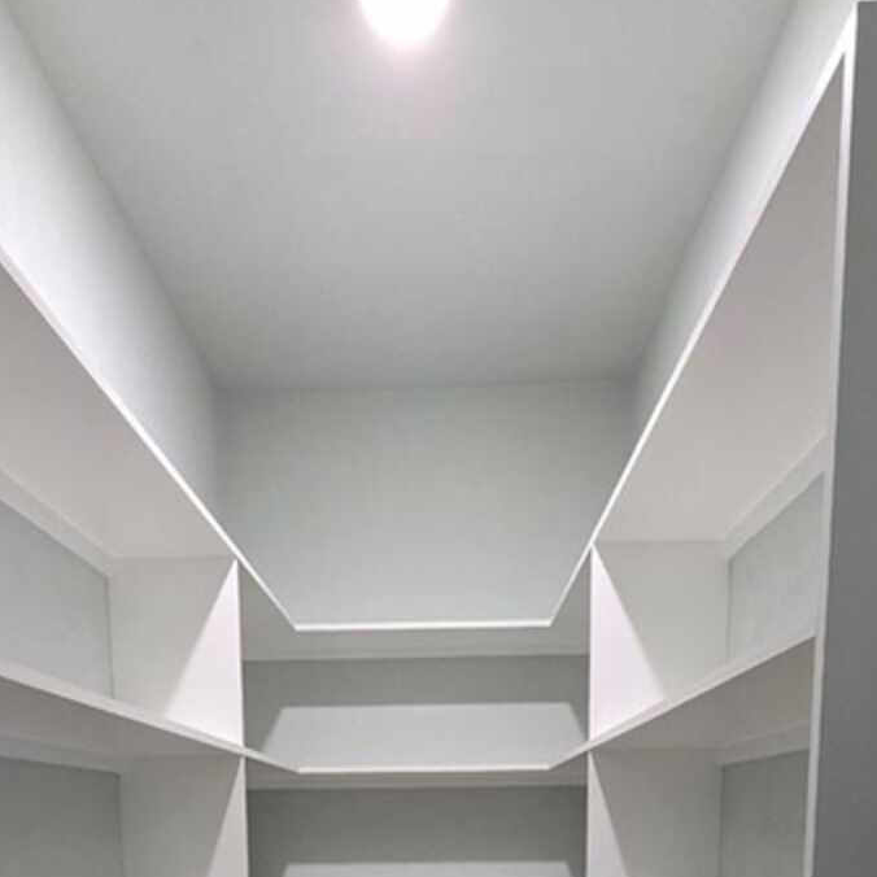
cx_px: 414
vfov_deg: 44.4
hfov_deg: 55.6
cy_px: 934
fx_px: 831
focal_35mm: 29
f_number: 2.2
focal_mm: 2.2
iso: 500
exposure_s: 1/60
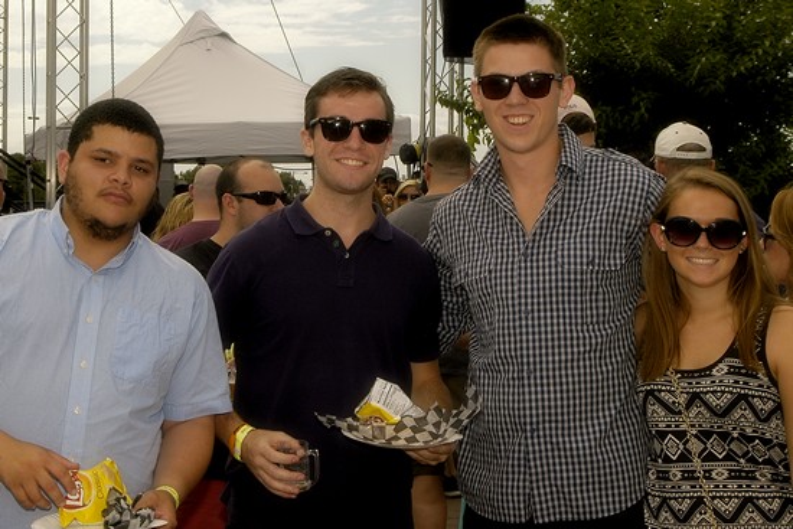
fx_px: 1256
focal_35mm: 57
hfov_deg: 35.0
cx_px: 396
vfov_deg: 23.8
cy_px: 264
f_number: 10
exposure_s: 1/400
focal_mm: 38
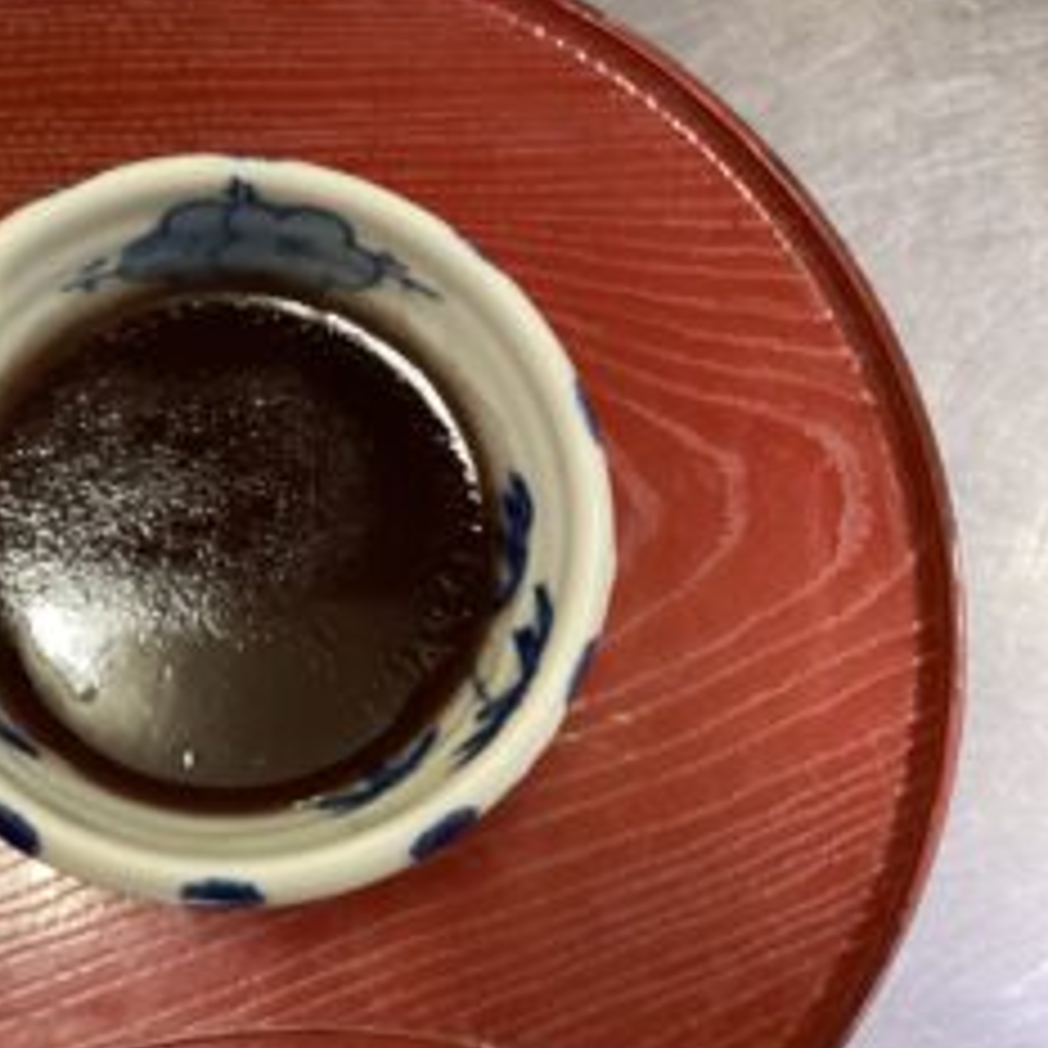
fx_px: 1507
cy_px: 493
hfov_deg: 37.3
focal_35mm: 44
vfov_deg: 38.3
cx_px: 245
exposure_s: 1/40
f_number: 2.4
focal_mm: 3.3
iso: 400
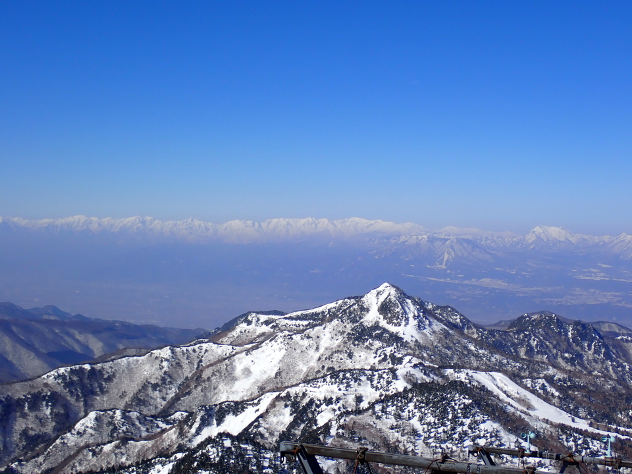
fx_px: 986
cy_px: 237
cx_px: 316
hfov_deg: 35.5
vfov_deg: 27.0
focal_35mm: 54
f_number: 13
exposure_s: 1/160
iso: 100
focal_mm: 9.65
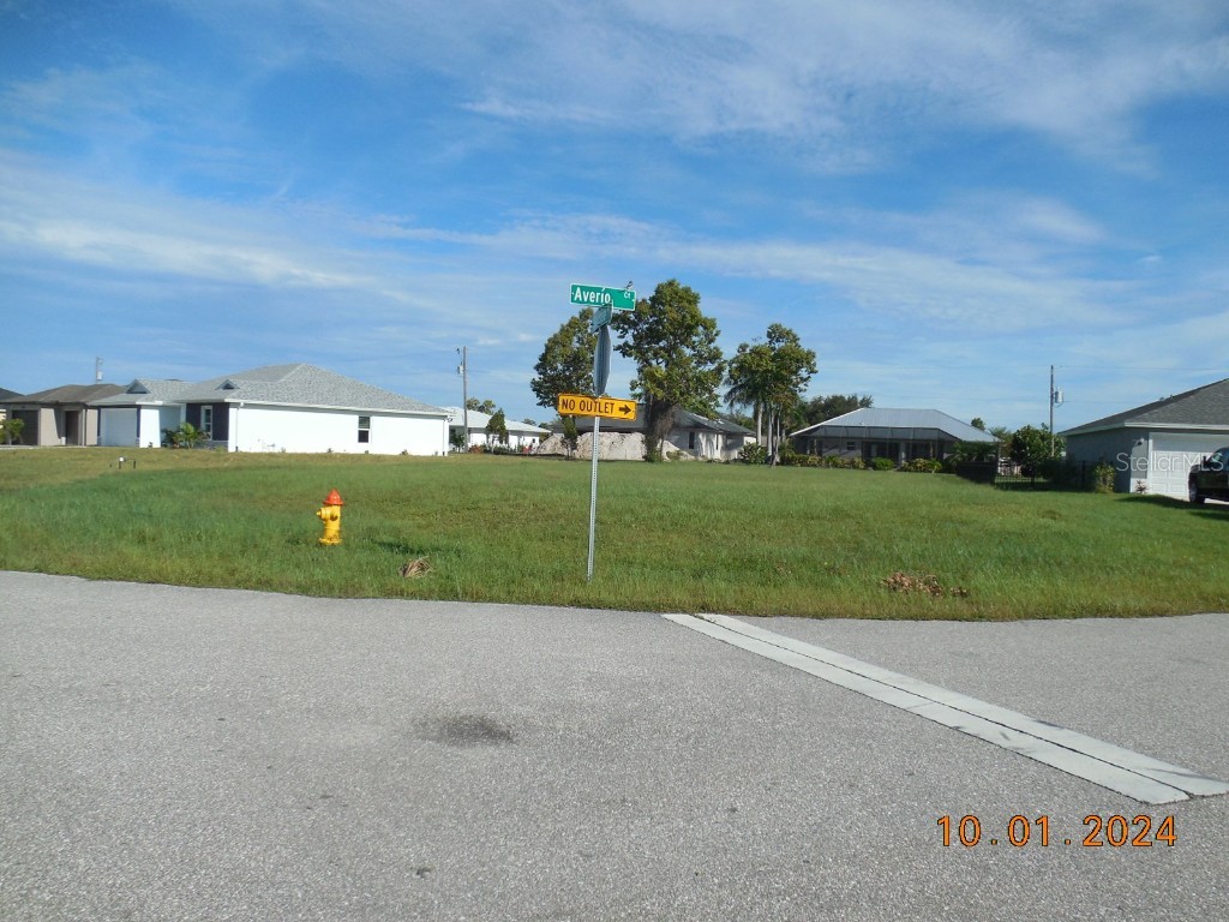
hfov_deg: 69.4
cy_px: 461
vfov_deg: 54.9
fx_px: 888
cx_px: 614
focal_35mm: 25
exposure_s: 1/500
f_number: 6.6
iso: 125
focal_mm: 4.5
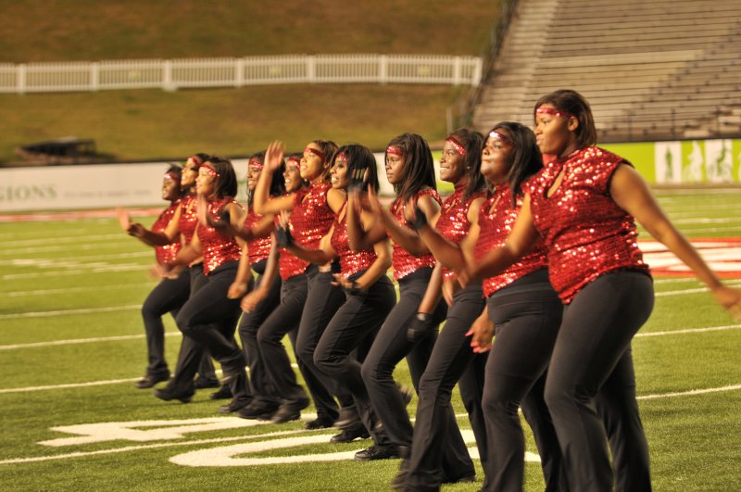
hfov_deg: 13.4
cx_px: 370
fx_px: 3145
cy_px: 246
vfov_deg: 8.9
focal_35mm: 153
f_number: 2.8
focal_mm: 102
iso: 450
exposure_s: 1/60
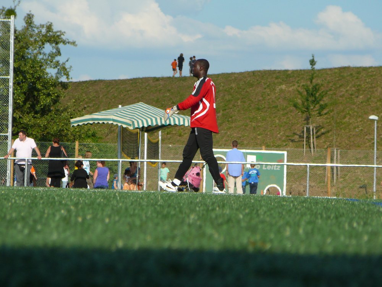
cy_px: 144
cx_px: 191
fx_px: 2251
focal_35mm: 204
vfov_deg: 7.3
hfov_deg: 9.7
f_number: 4.1
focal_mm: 30.3
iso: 80
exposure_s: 1/800
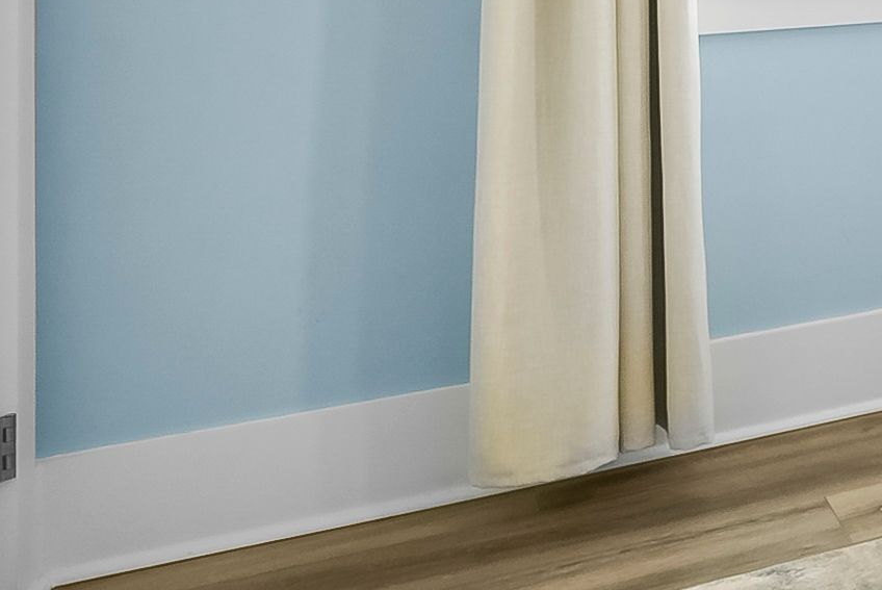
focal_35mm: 60
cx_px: 1707
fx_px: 1471
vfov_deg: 20.6
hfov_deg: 20.0
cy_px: -184
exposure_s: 1/20
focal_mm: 12
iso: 400
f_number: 8
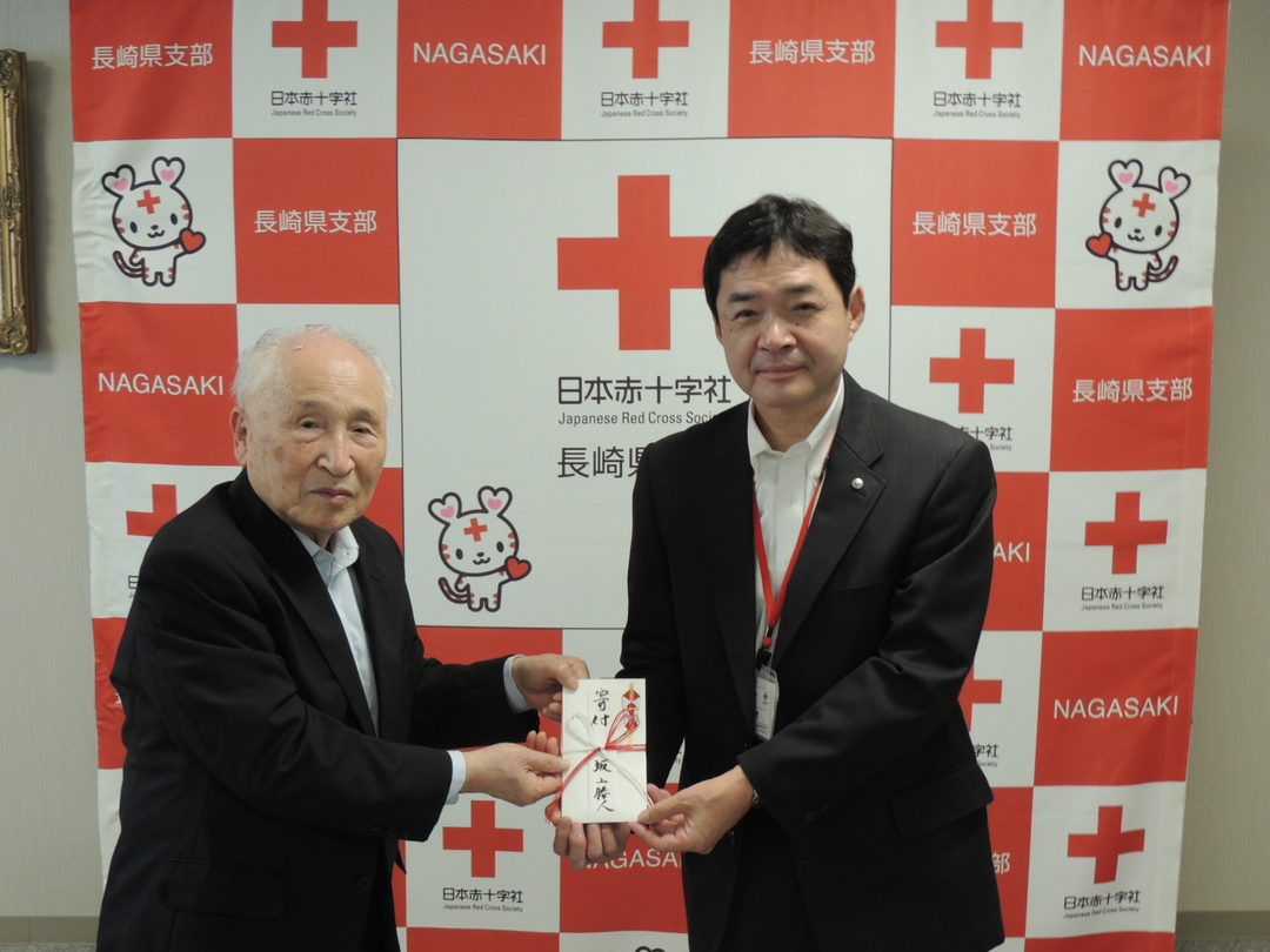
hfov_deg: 43.9
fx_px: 1578
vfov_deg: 33.6
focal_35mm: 43
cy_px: 476
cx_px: 635
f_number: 3.4
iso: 220
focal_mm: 7.6
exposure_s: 1/50
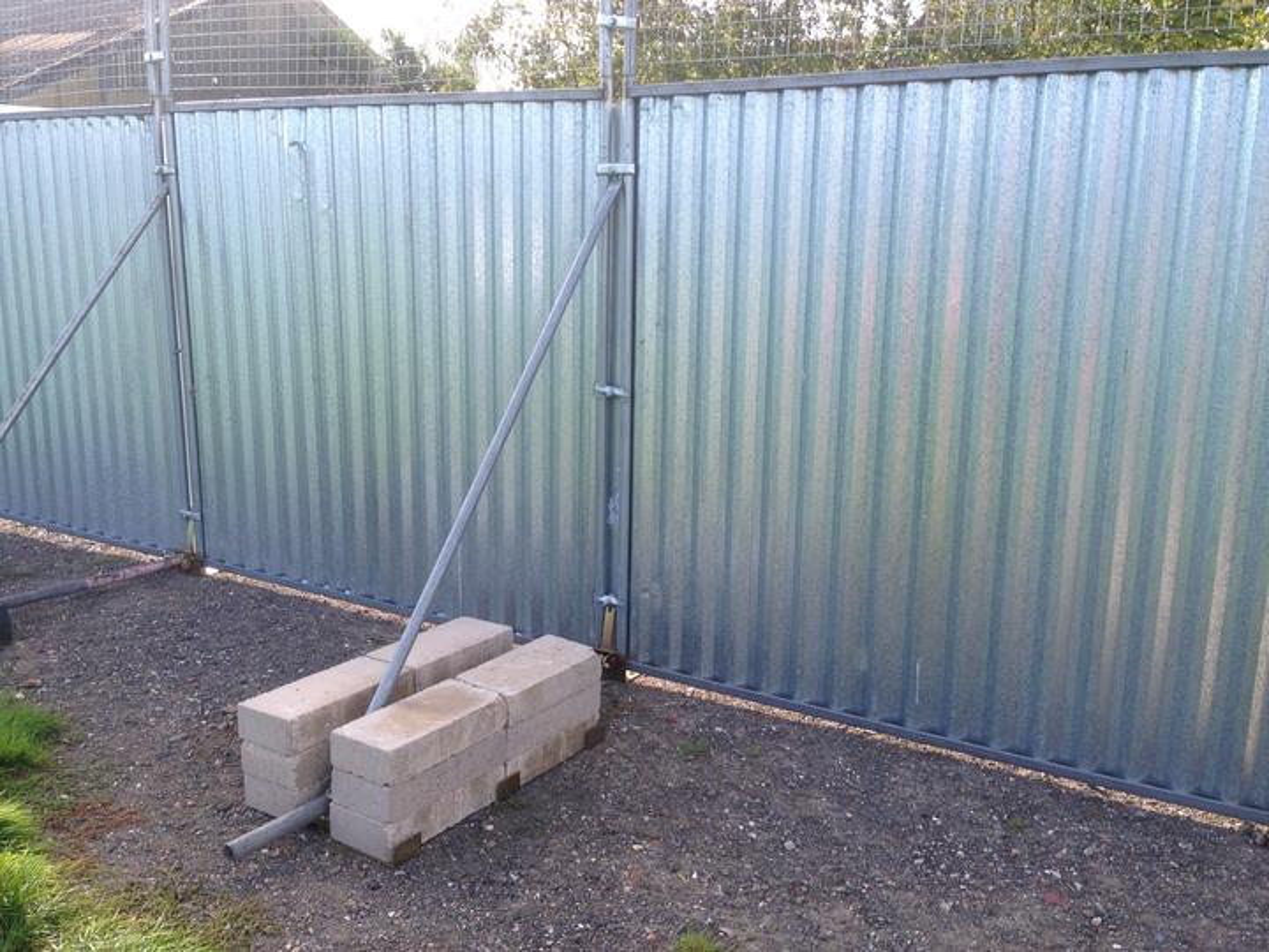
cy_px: 476
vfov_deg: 42.9
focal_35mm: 33
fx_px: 1210
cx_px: 634
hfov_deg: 55.4
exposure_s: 1/411
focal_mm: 4.13
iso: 50
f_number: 2.4
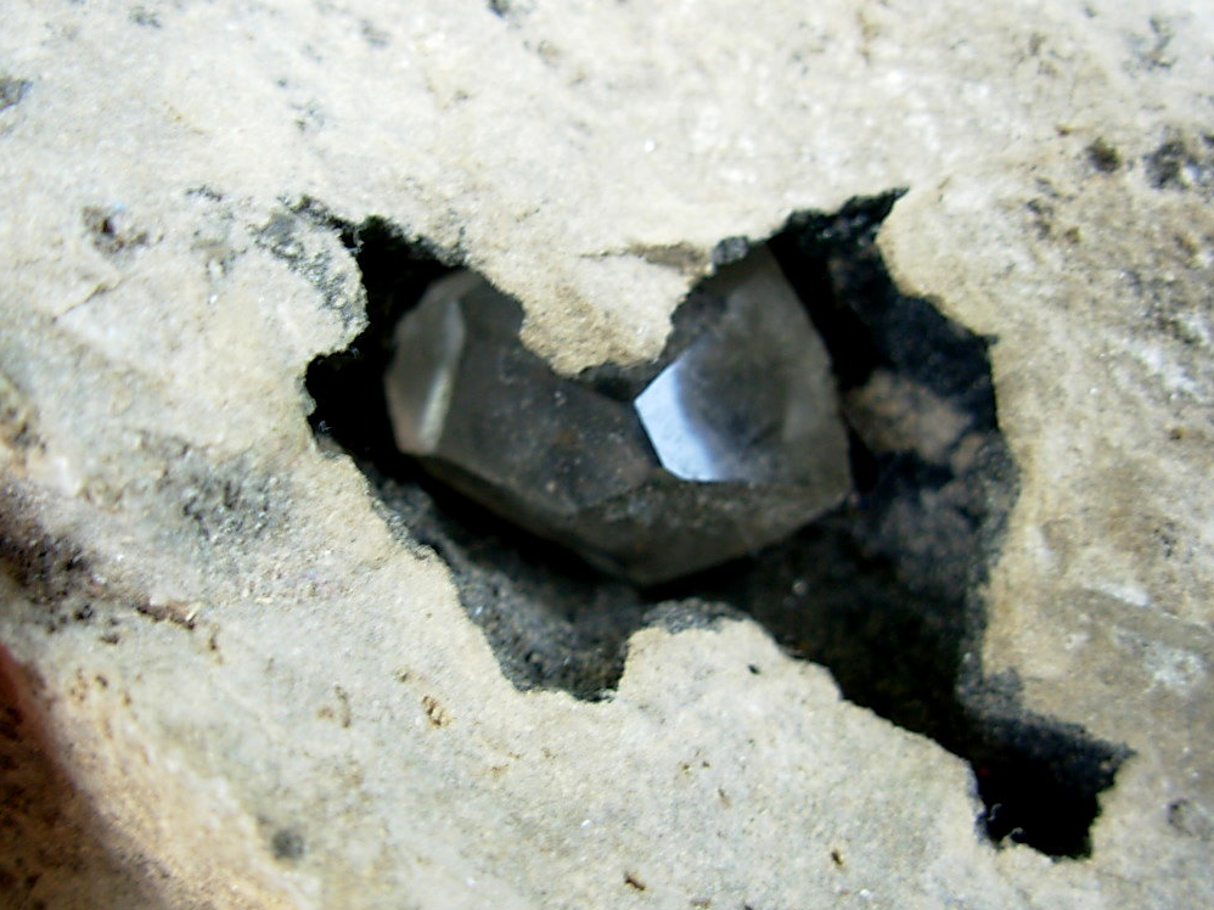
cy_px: 457
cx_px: 598
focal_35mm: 39
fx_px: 1367
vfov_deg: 36.8
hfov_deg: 47.9
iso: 50
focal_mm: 6.3
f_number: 2.9
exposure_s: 1/23.3
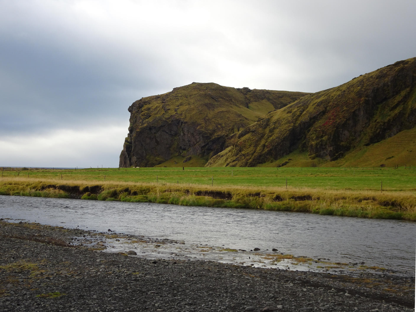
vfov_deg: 22.9
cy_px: 156
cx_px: 208
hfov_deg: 30.3
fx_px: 769
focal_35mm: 64
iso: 80
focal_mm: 10.95
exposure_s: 1/250
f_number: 4.5
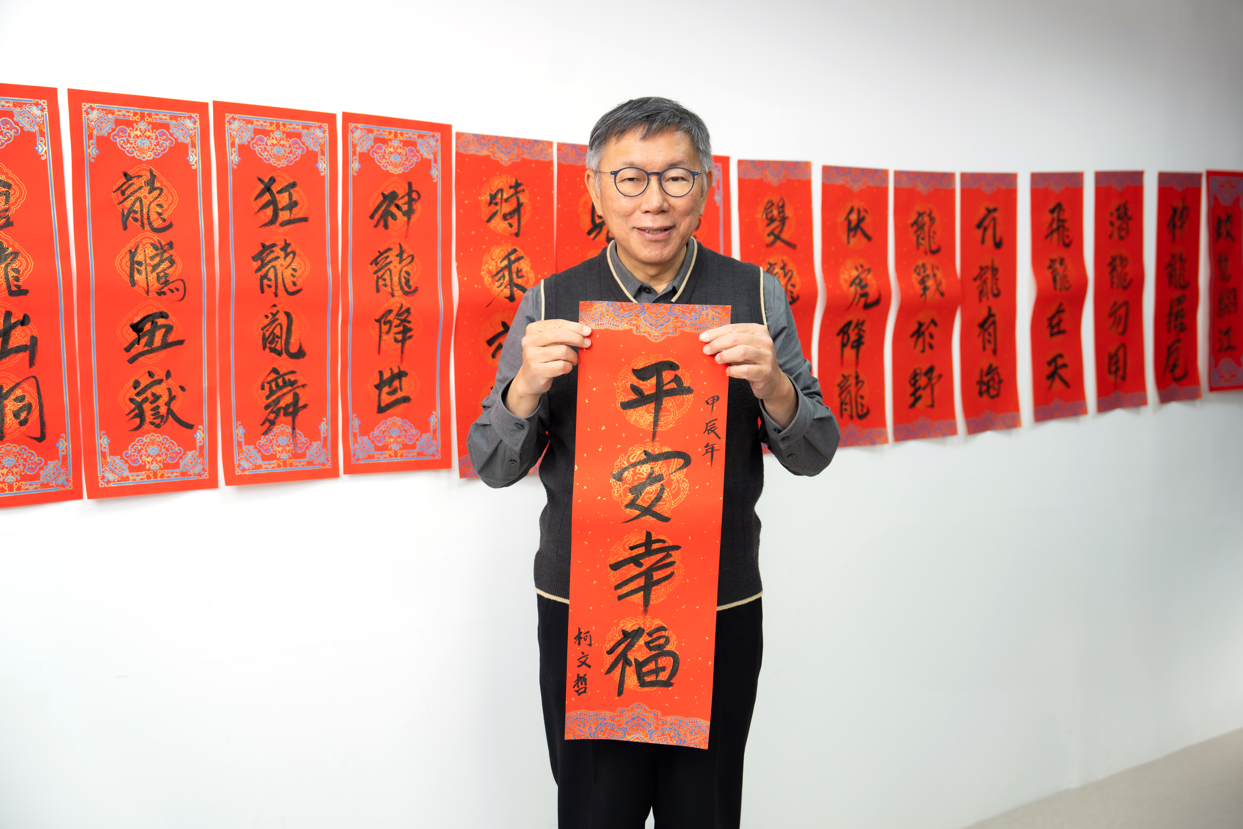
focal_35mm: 38
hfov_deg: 50.7
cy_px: 414
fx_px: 1312
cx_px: 622
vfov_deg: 35.1
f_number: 2.8
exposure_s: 1/160
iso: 400
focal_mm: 38
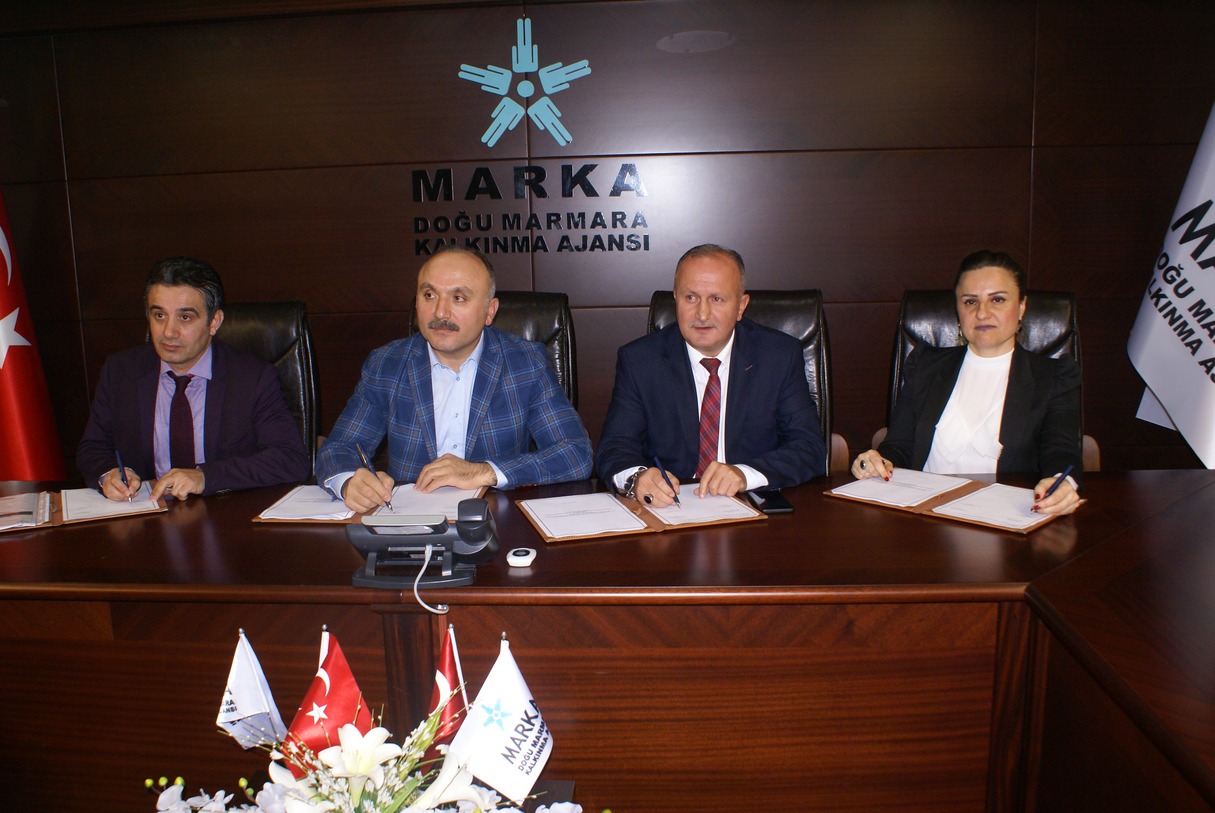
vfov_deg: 43.7
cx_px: 608
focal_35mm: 30
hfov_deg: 61.9
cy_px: 406
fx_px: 1014
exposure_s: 1/60
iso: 400
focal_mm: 20
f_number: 5.6
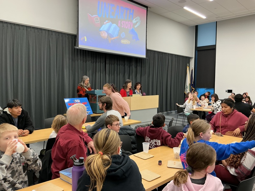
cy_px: 96
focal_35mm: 29
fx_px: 214
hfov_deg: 61.7
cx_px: 128
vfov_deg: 48.2
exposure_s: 1/60
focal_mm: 3
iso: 80
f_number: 1.8
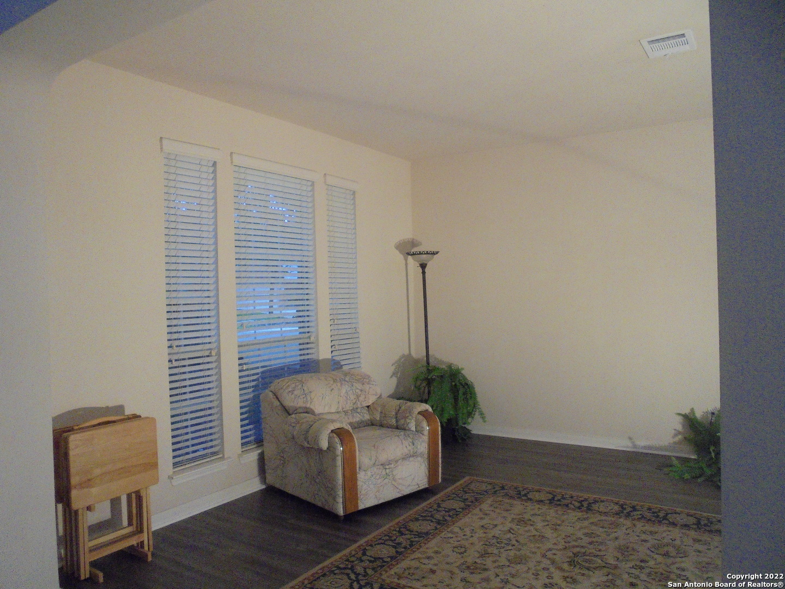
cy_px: 294
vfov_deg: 53.1
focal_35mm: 26
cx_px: 392
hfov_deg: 67.3
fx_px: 590
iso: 640
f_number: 3.5
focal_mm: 4.6
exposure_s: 1/80
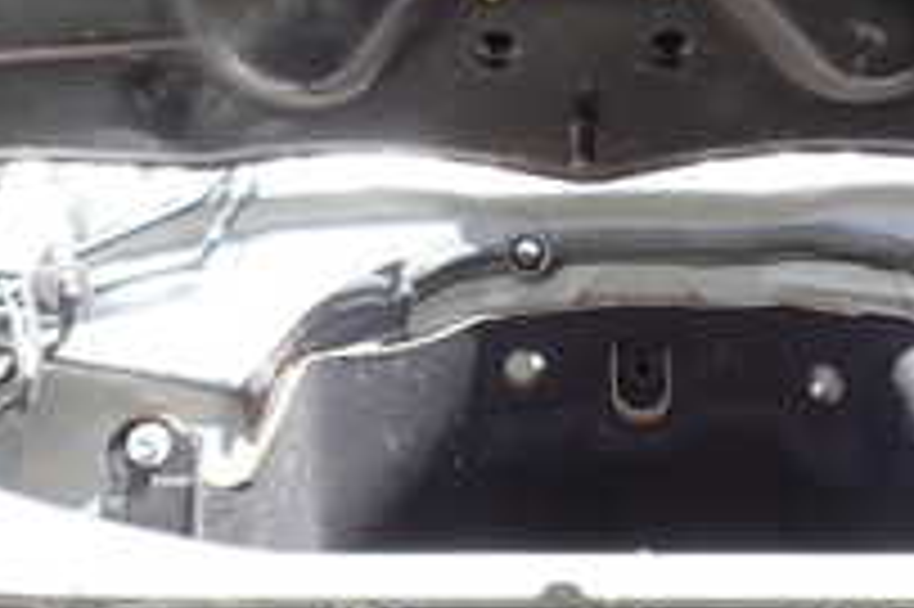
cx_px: 617
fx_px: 1953
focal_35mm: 77
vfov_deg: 17.7
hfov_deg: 26.2
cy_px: 275
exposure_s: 1/125
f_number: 2.8
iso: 100
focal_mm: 4.5
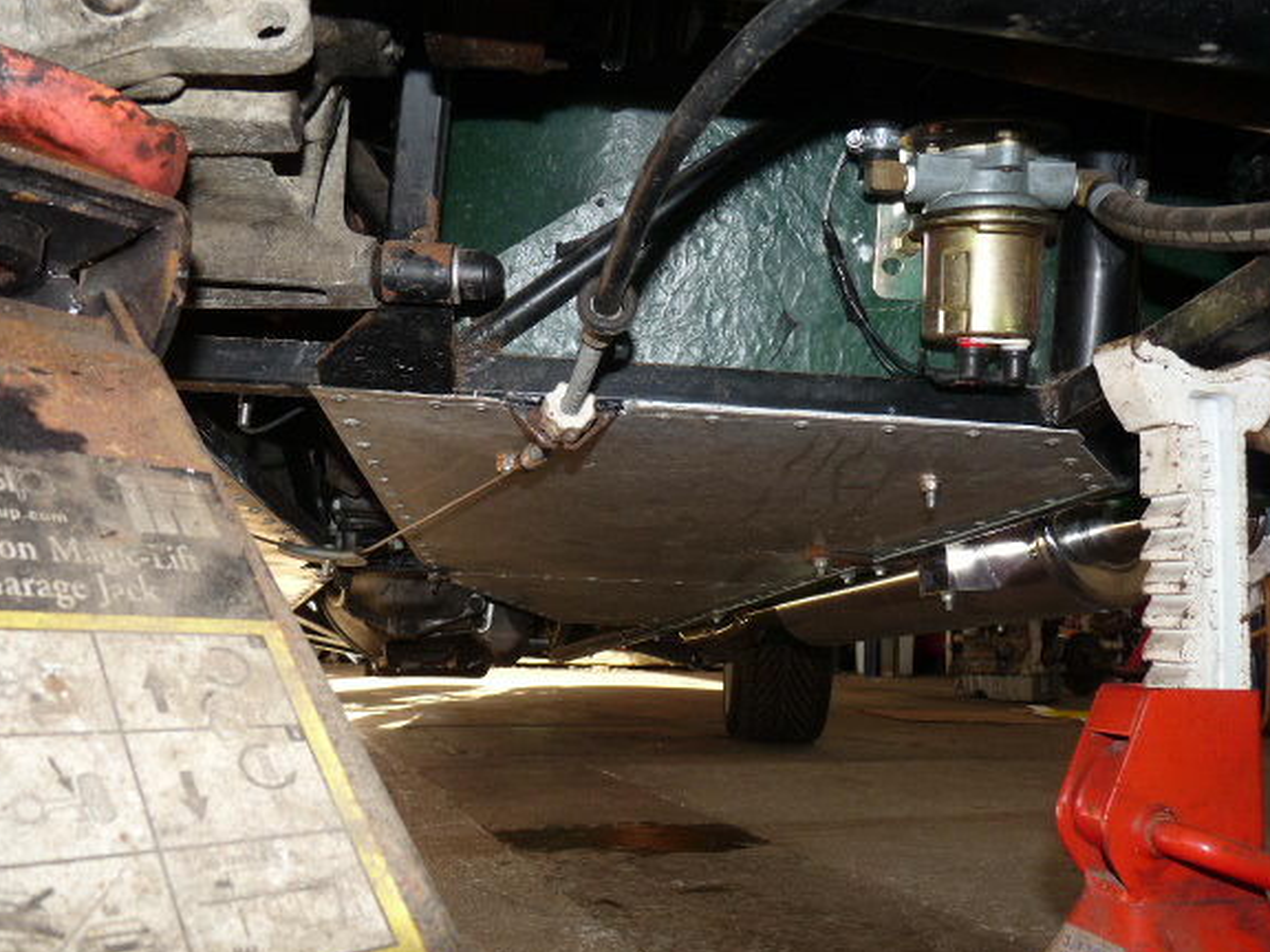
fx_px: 1101
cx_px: 670
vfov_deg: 46.8
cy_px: 454
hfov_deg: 59.9
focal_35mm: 30
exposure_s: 1/30
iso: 100
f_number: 2.8
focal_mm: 4.8
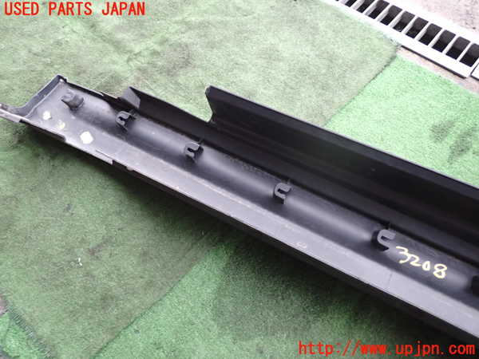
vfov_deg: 54.9
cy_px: 180
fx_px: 346
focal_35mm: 25
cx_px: 240
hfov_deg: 69.4
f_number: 2
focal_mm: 4.5
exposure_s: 1/30
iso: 500
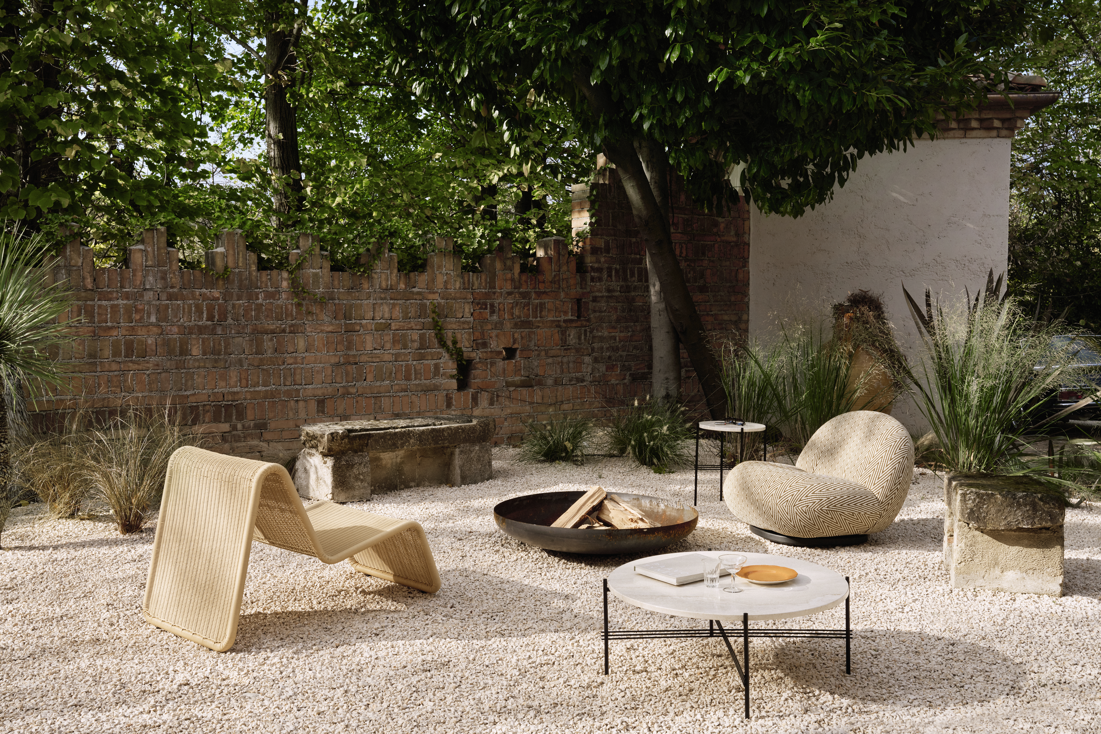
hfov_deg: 52.6
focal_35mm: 36
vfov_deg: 36.5
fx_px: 1113
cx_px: 550
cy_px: 367
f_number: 10
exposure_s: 1/250
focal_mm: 36.4
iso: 320
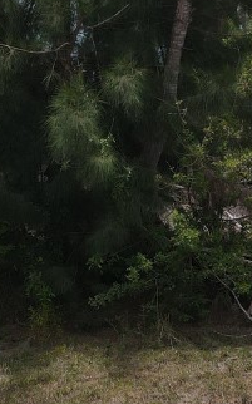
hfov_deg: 15.5
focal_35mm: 81
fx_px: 891
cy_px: 122
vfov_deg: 25.3
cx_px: 303
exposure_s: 1/800
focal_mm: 4.5
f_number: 2.8
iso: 100
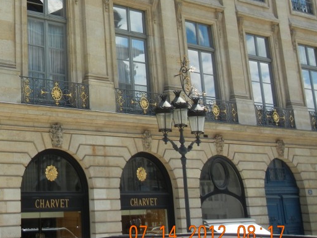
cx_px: 7
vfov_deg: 24.0
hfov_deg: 30.2
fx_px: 549
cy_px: 45
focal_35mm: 60
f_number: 3.5
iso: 160
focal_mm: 5.4
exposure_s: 1/837
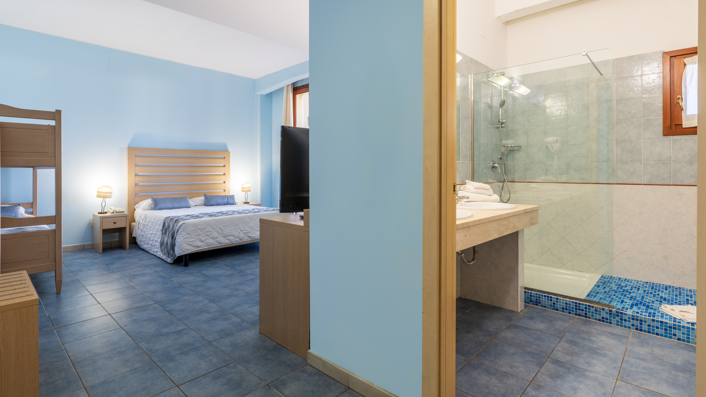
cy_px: 166
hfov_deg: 91.0
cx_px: 350
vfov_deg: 59.2
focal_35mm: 19
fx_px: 347
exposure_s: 1/3
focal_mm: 17.5
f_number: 11
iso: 200
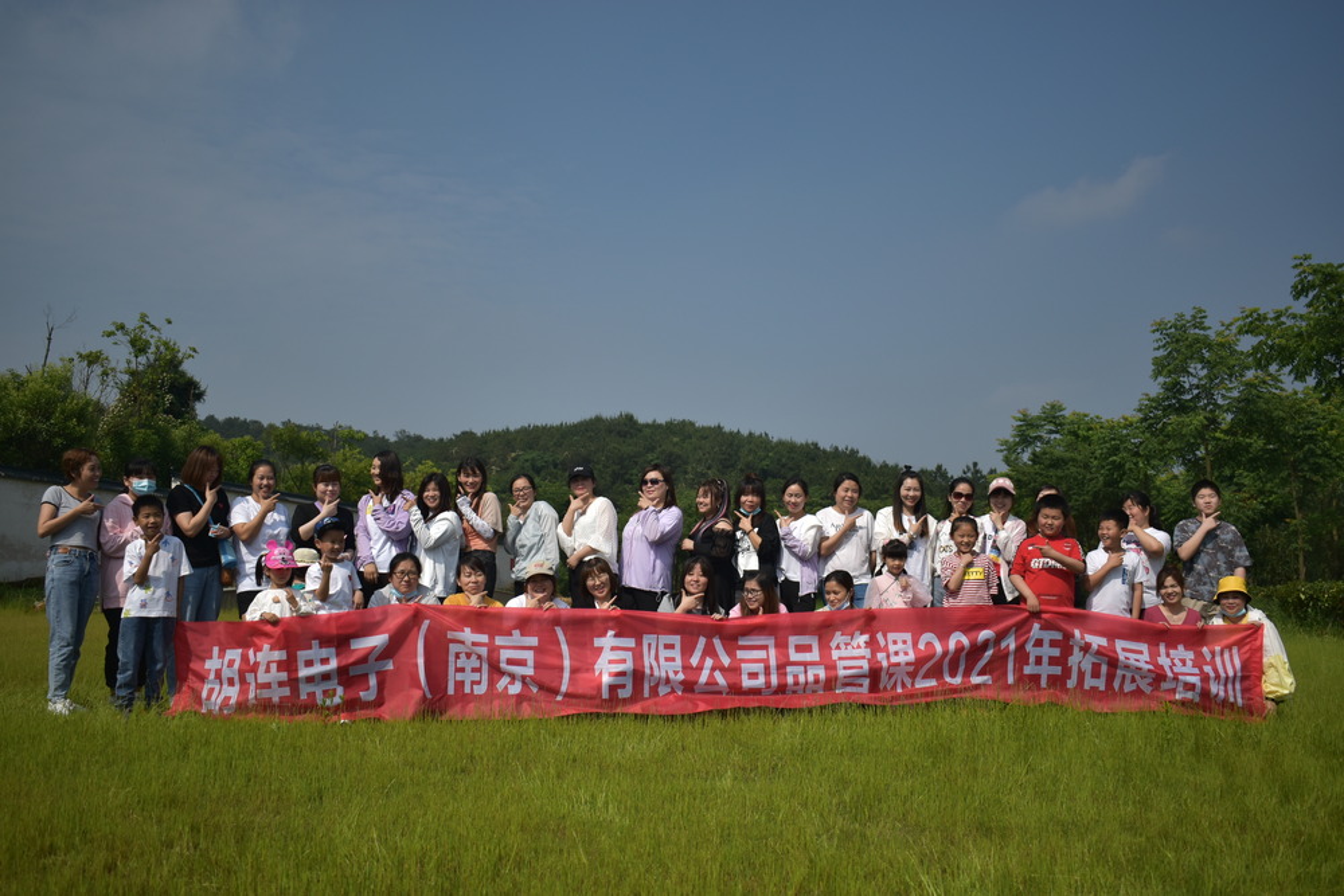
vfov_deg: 38.4
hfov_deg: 55.1
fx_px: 1288
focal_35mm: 34
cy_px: 448
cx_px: 672
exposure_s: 1/2000
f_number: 3.8
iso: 100
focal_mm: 23
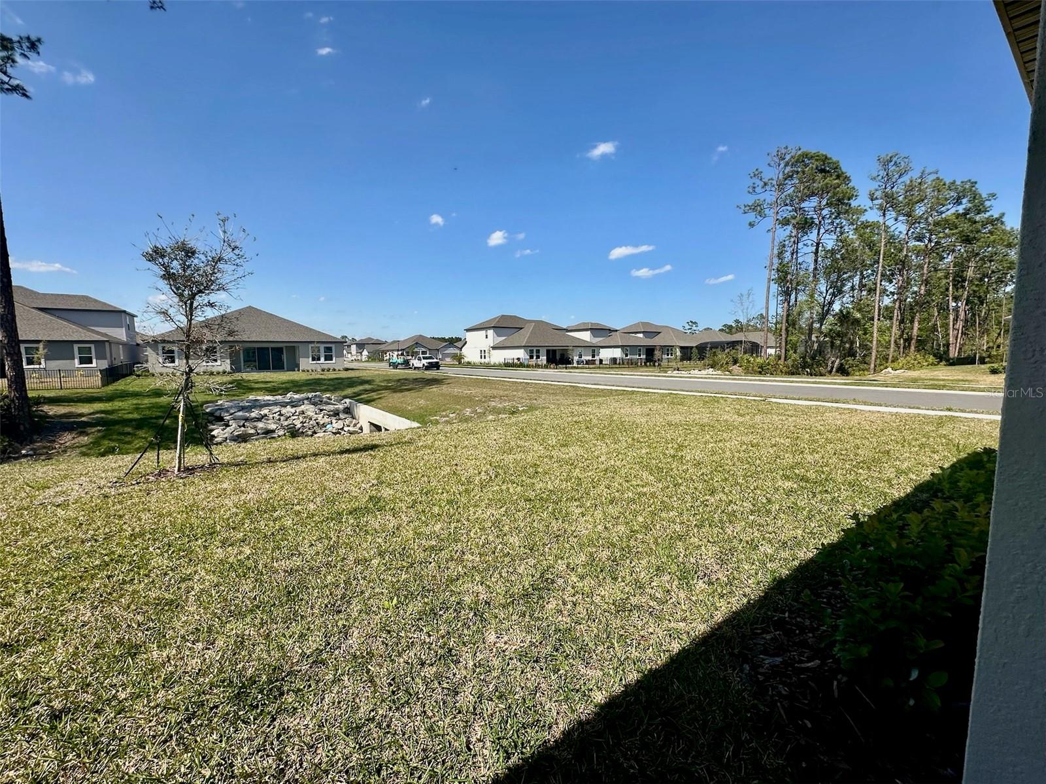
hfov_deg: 102.1
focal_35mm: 14
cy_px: 392
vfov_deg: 85.7
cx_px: 523
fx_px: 423
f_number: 2.2
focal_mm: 2.22
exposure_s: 1/2451
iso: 50
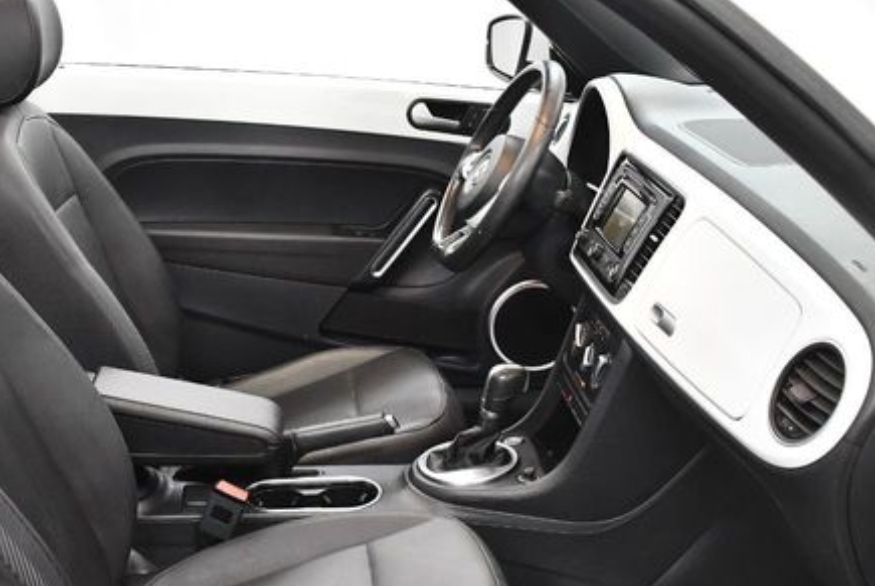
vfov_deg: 25.4
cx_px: 316
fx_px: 1289
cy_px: 412
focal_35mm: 53
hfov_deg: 37.2
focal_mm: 18
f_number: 3.5
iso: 2200
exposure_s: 1/125
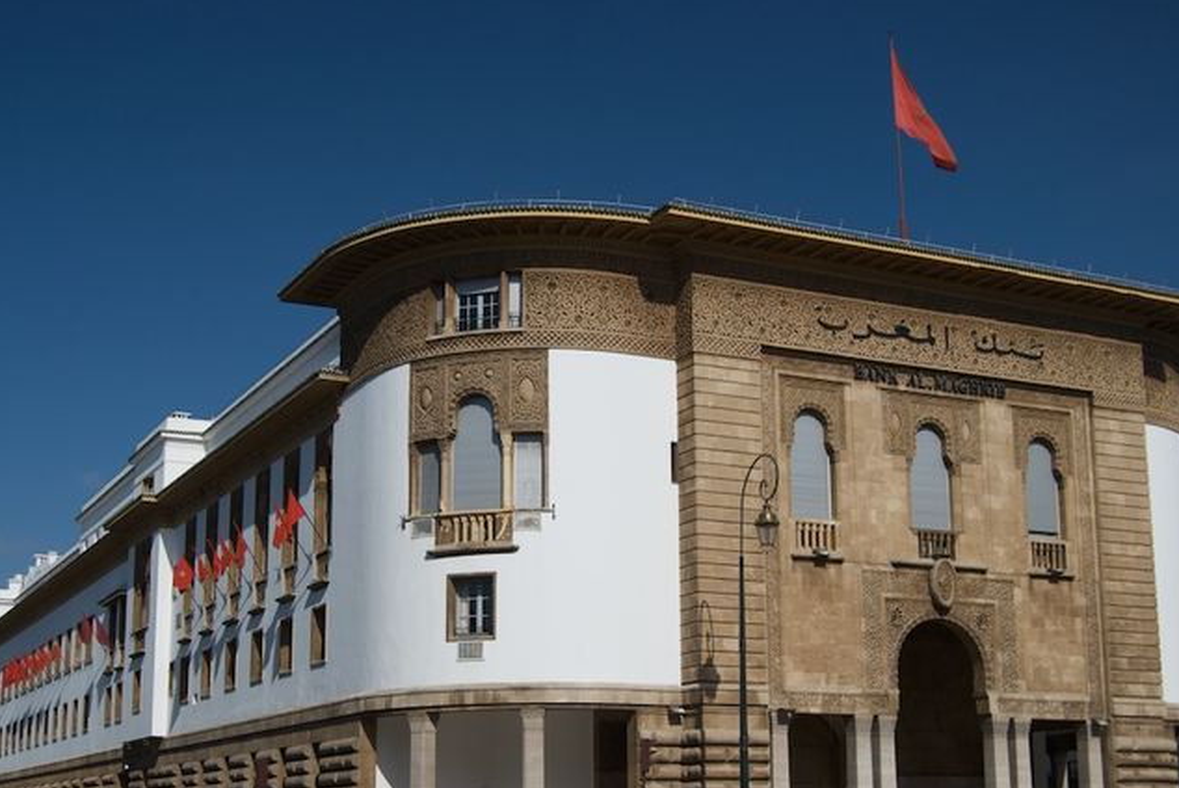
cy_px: 486
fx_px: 1737
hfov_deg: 37.5
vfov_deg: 25.5
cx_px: 560
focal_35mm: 53
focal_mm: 28
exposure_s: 1/640
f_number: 5
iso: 200
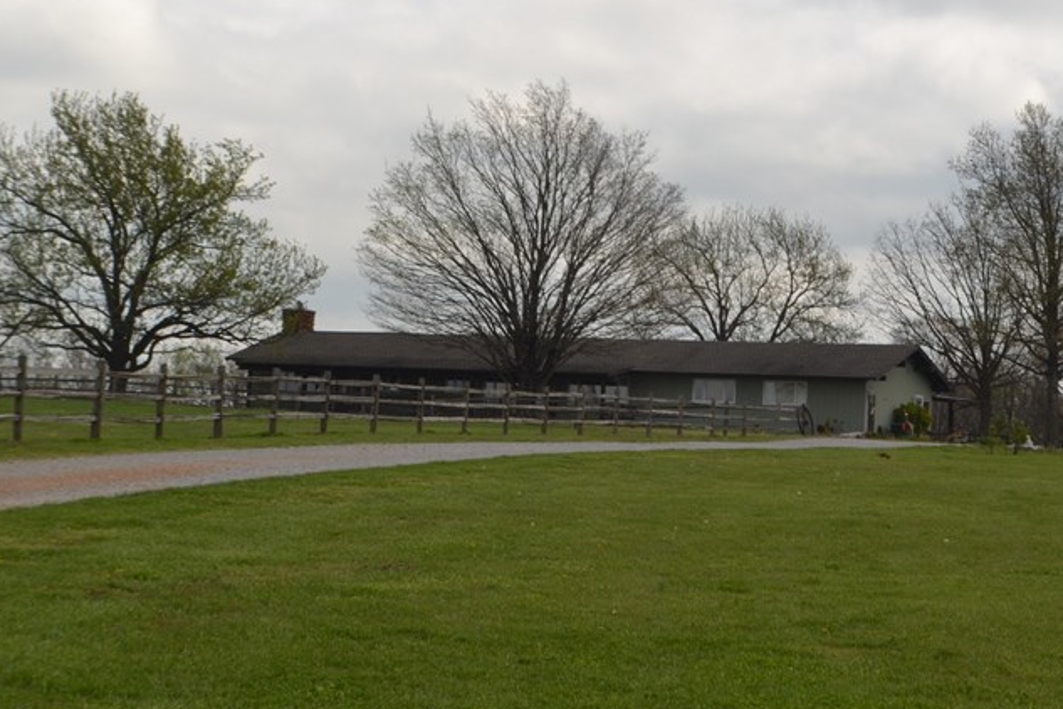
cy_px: 239
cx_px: 702
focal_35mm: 116
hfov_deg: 17.6
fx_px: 3421
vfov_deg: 11.8
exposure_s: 1/200
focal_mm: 45
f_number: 10
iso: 100
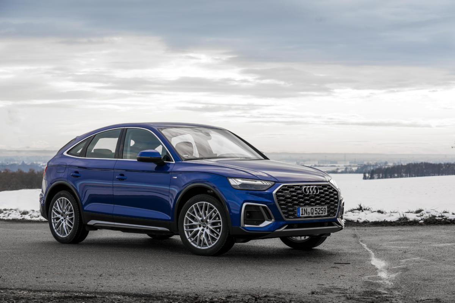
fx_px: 1011
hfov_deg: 25.4
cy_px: 152
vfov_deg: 17.1
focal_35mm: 80
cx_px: 228
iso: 100
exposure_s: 1/200
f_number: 5.6
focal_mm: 80
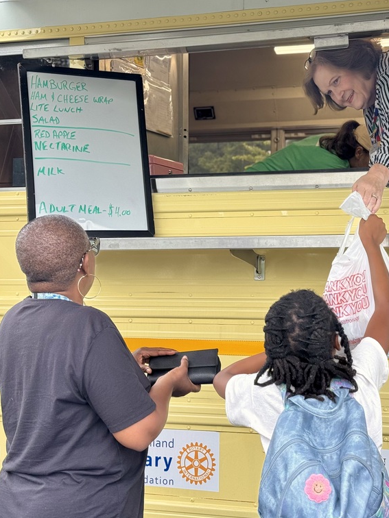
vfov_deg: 29.8
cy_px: 259
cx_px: 260
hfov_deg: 22.5
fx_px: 974
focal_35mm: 65
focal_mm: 6.76
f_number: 1.78
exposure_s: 1/707
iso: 64
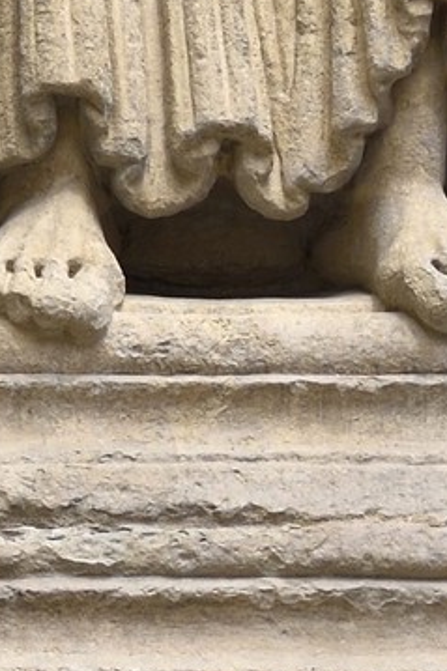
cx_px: -604
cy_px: -892
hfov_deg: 4.2
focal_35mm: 321
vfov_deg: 6.2
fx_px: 5984
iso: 200
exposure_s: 1/125
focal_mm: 48
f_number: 11
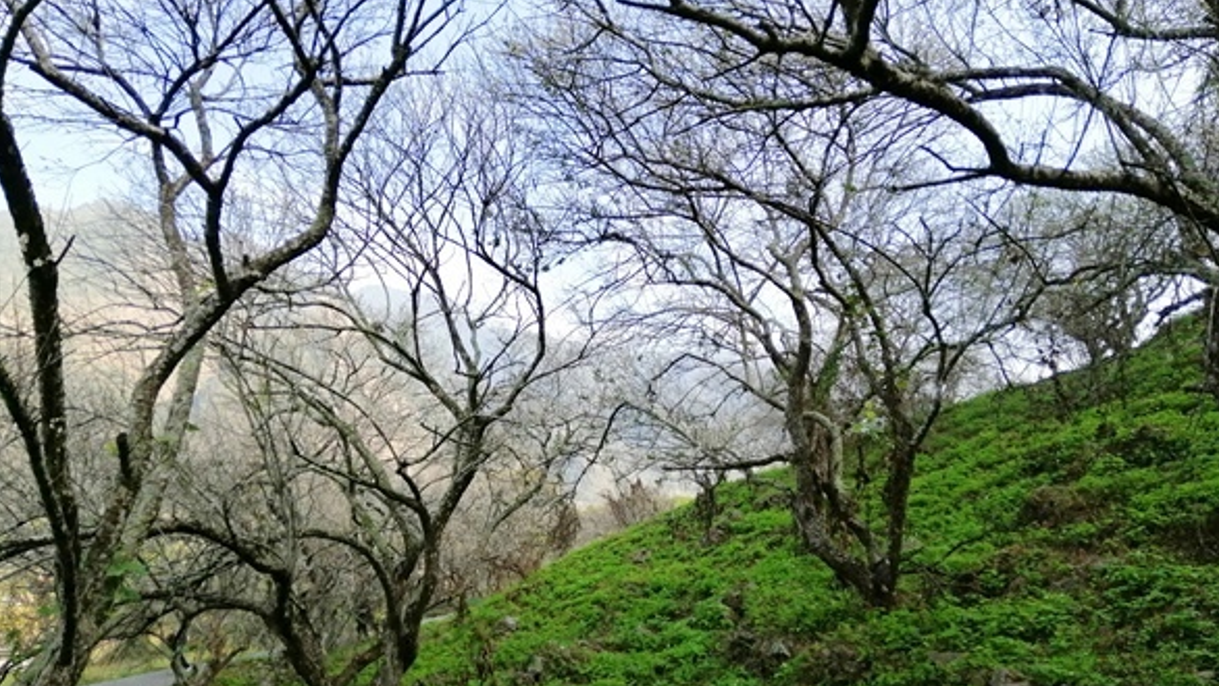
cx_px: 612
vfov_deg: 40.2
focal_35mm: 29
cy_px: 335
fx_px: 938
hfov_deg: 66.1
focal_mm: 3.81
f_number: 2.2
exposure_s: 1/252
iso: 50
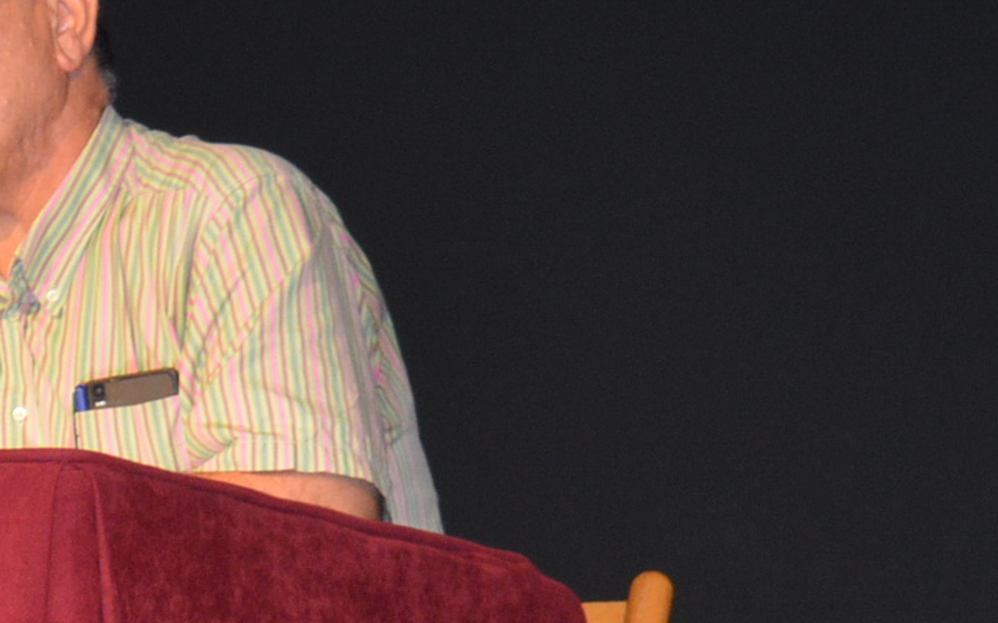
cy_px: 661
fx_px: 7370
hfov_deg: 7.6
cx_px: -594
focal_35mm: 271
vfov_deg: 4.8
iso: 800
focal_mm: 42
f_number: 5
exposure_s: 1/60
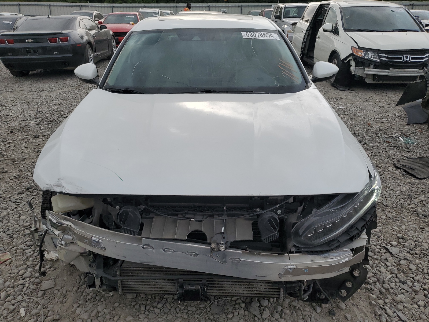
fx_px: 322
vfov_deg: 53.1
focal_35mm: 26
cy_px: 161
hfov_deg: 67.3
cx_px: 214
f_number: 1.5
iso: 50
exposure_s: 1/2500
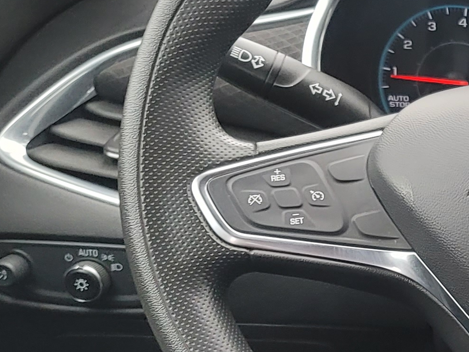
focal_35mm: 101
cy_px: 317
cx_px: 849
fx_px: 1369
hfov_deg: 16.3
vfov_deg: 14.5
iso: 80
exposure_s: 1/120
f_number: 1.8
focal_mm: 7
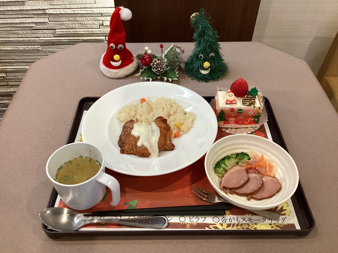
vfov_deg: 45.4
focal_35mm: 31
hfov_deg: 58.4
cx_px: 169
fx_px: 303
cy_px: 126
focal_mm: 3.3
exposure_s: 1/60
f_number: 2.4
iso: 160
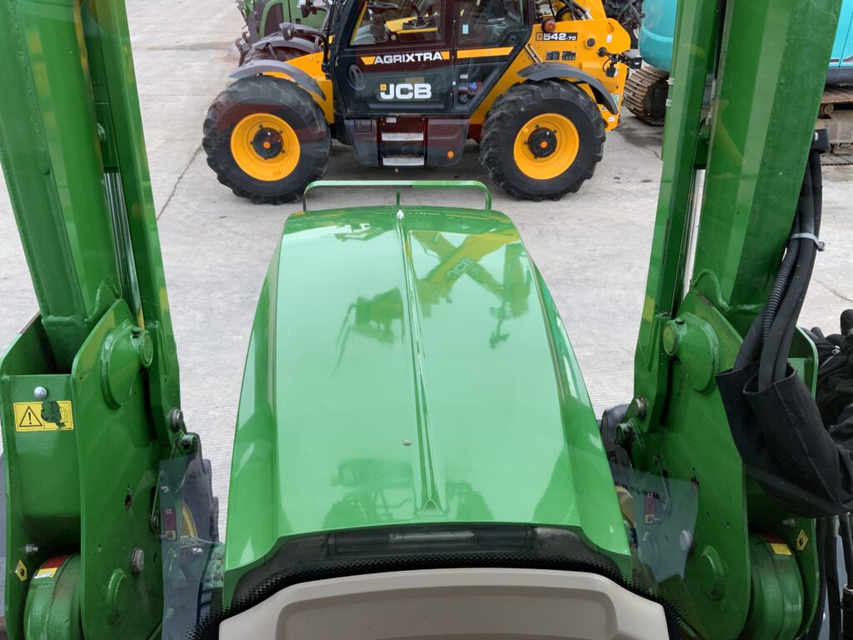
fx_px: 715
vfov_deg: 48.2
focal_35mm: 29
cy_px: 320
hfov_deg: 61.7
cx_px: 426
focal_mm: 3
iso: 16
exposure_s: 1/264
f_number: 1.8
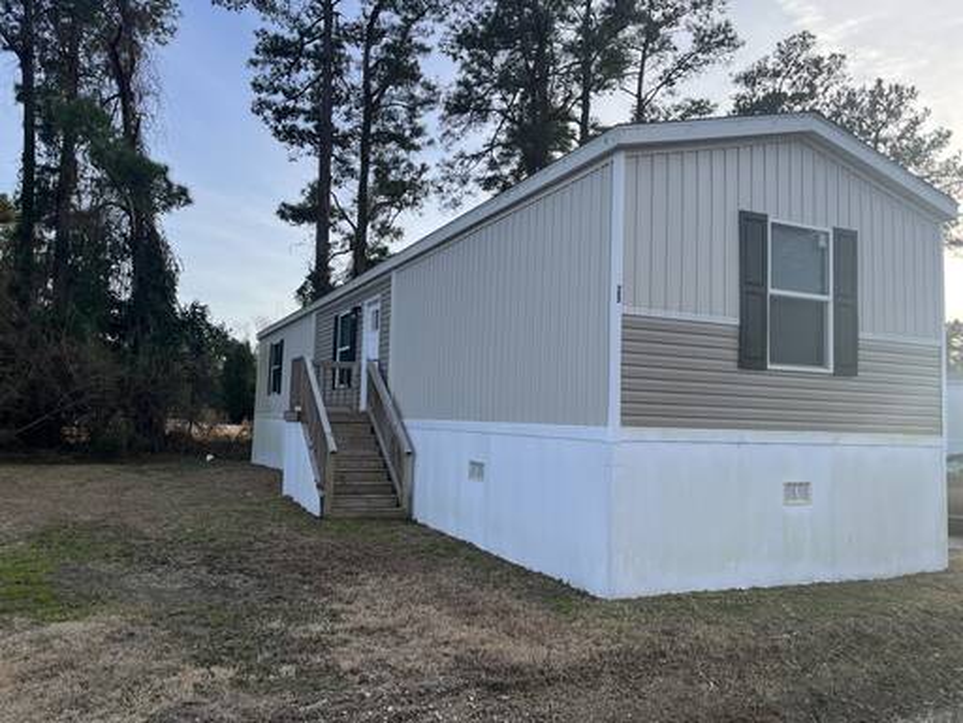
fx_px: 723
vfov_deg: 53.1
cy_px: 362
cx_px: 482
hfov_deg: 67.3
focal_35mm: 26
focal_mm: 5.1
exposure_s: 1/975
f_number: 1.6
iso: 50
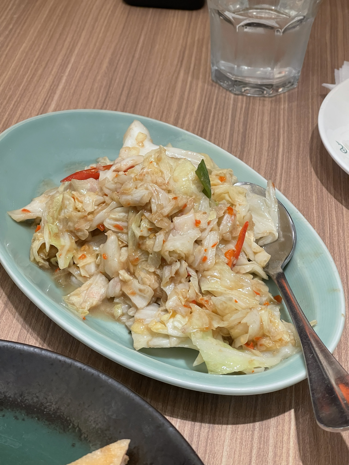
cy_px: 232
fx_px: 860
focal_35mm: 64
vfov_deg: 30.3
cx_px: 174
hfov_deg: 22.9
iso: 200
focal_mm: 7.5
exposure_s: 1/60
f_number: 2.2
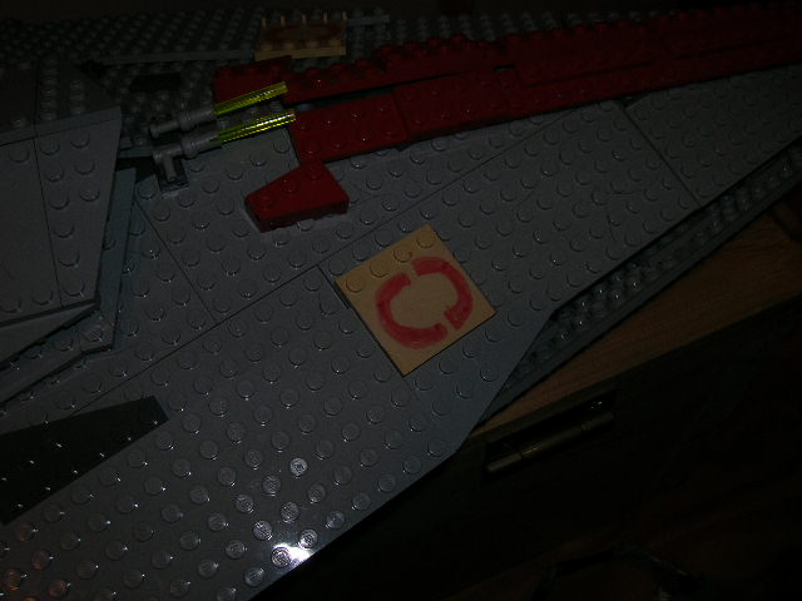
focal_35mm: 34
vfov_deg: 41.8
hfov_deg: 54.0
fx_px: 788
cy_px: 300
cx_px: 401
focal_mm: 5.7
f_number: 4.9
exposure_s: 1/60.1
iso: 50
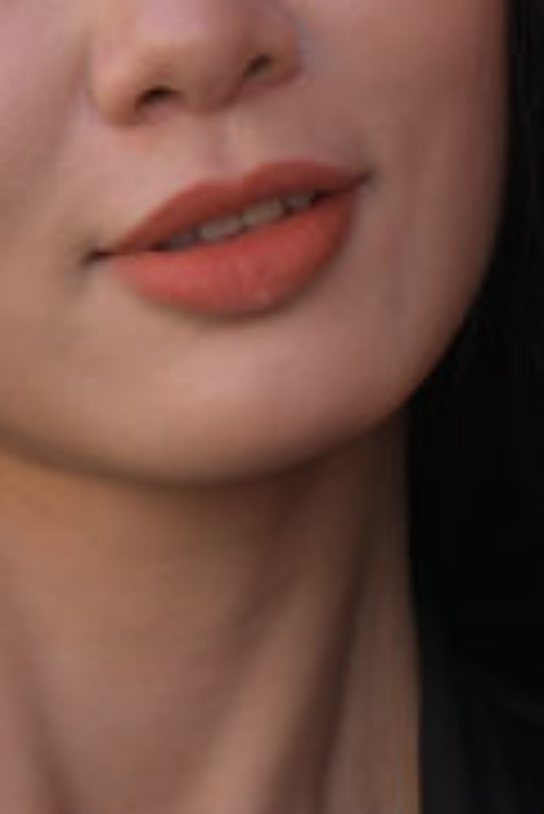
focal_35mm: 746
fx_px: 16876
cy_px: 1435
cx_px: 360
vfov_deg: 2.8
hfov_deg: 1.8
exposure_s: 1/640
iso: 250
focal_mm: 100
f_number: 4
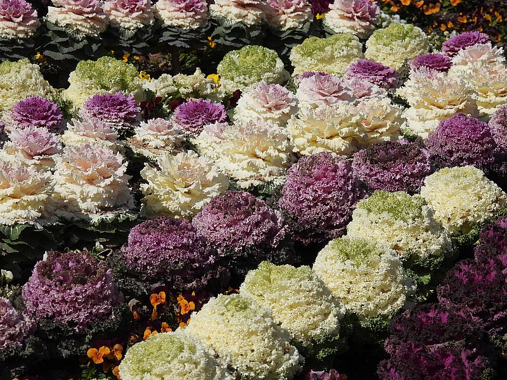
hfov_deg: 10.7
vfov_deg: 8.0
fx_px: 2710
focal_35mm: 185
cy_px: 190
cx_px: 254
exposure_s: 1/2000
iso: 100
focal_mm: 33
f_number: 4.5
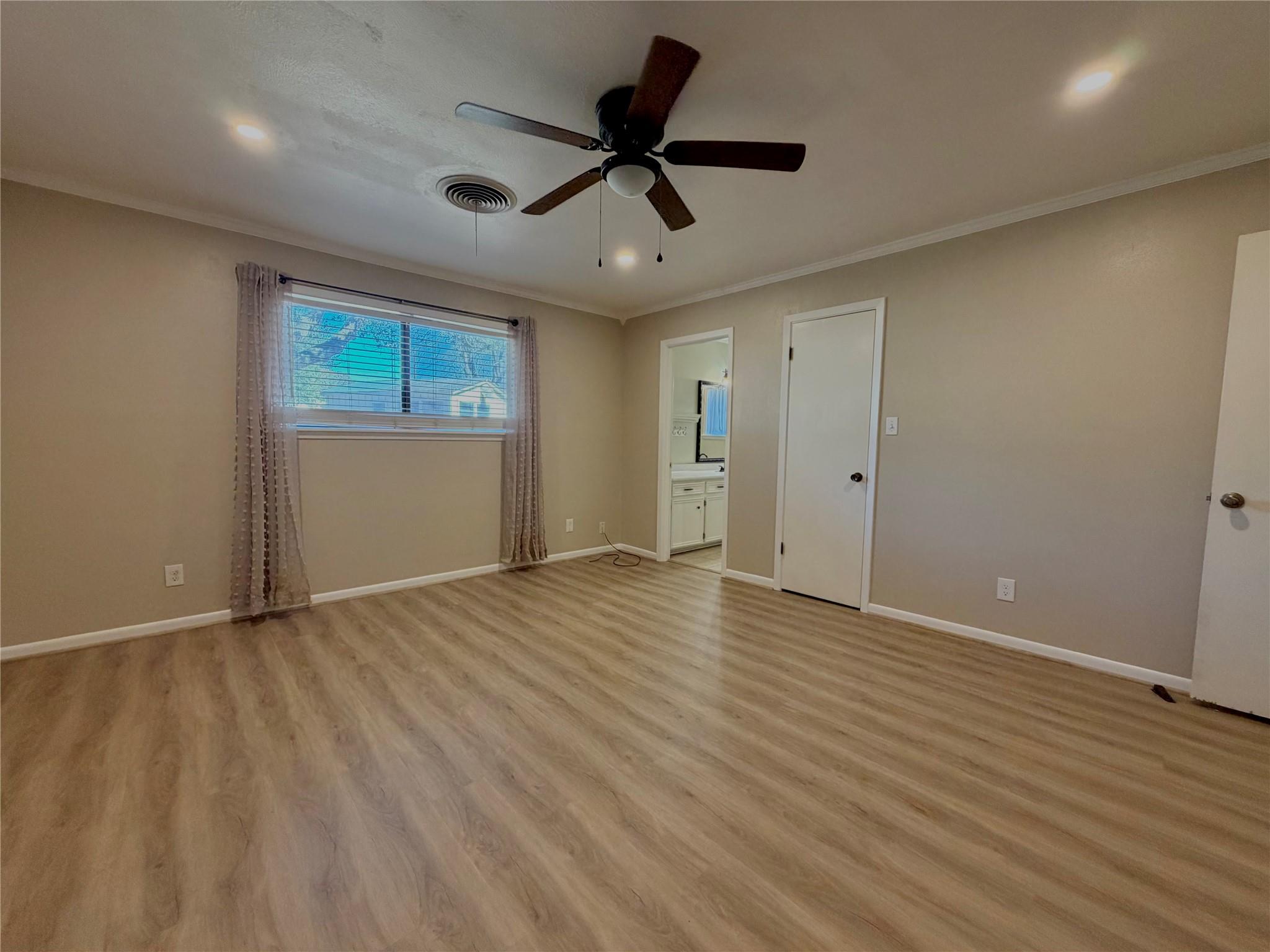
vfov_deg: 85.7
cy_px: 476
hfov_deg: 102.1
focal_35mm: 14
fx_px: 514
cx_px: 635
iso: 250
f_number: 2.2
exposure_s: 1/60
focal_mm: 2.22
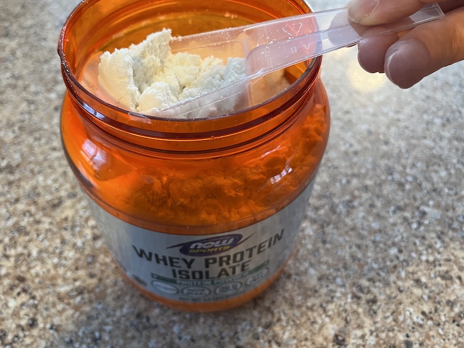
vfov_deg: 46.8
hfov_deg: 59.8
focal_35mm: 30
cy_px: 161
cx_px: 203
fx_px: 402
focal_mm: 5.1
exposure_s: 1/60
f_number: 1.6
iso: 250
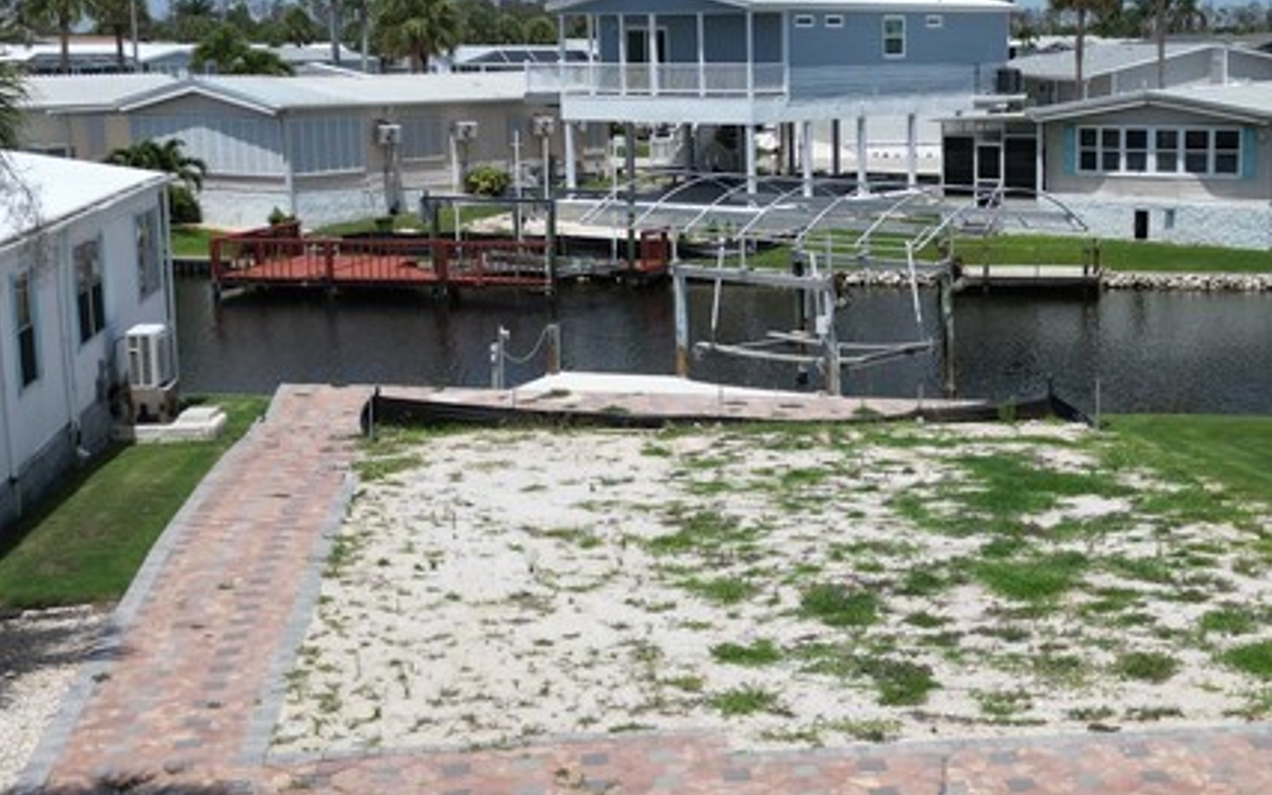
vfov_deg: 21.3
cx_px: 843
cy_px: 462
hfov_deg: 33.2
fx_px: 2115
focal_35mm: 61
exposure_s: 1/4000
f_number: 1.7
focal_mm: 6.72
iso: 110
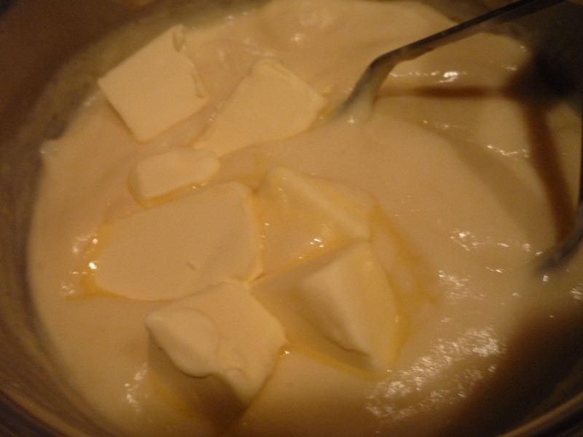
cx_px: 292
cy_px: 218
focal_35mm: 30
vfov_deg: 46.8
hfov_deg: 60.0
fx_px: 505
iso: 400
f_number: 3.3
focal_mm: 5.2
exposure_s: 1/30
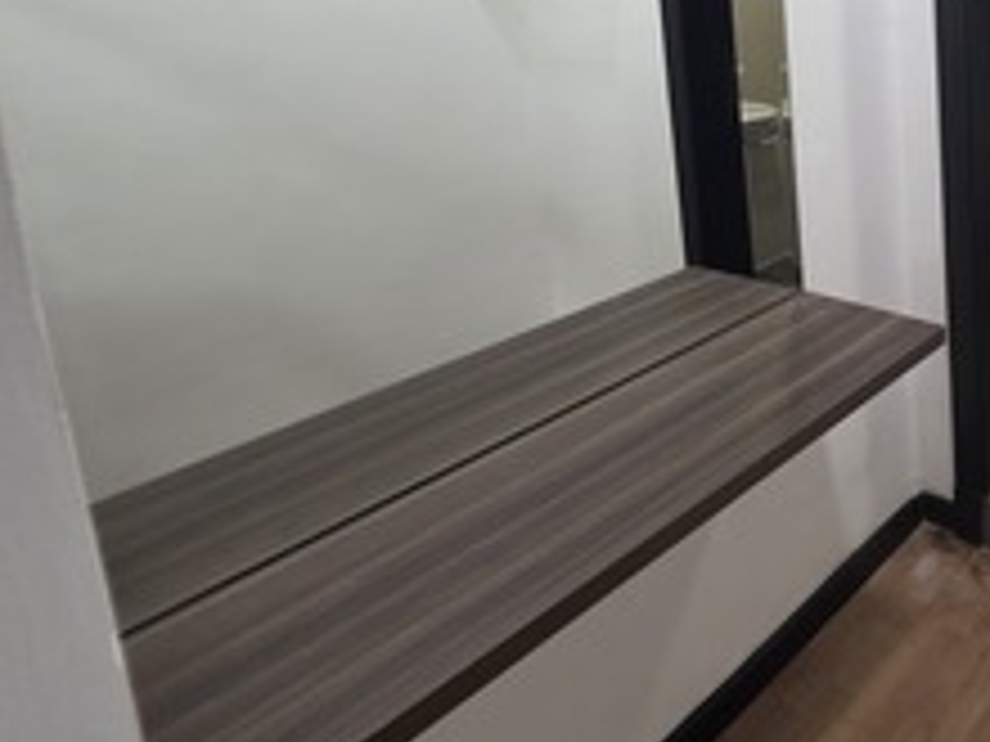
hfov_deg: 53.8
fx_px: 772
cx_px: 952
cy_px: 92
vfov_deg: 46.9
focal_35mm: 27
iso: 250
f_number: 1.9
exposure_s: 1/100
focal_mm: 2.2
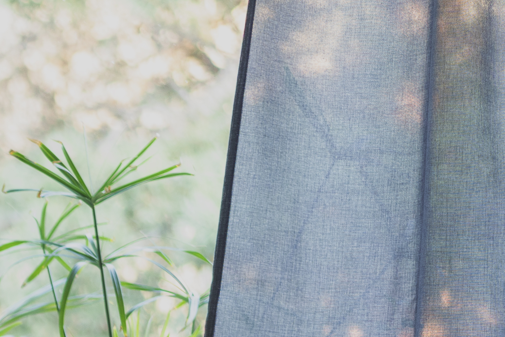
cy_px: 703
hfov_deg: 7.7
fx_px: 3549
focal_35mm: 253
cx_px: -600
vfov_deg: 5.3
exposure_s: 1/100
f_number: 1.8
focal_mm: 55
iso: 640
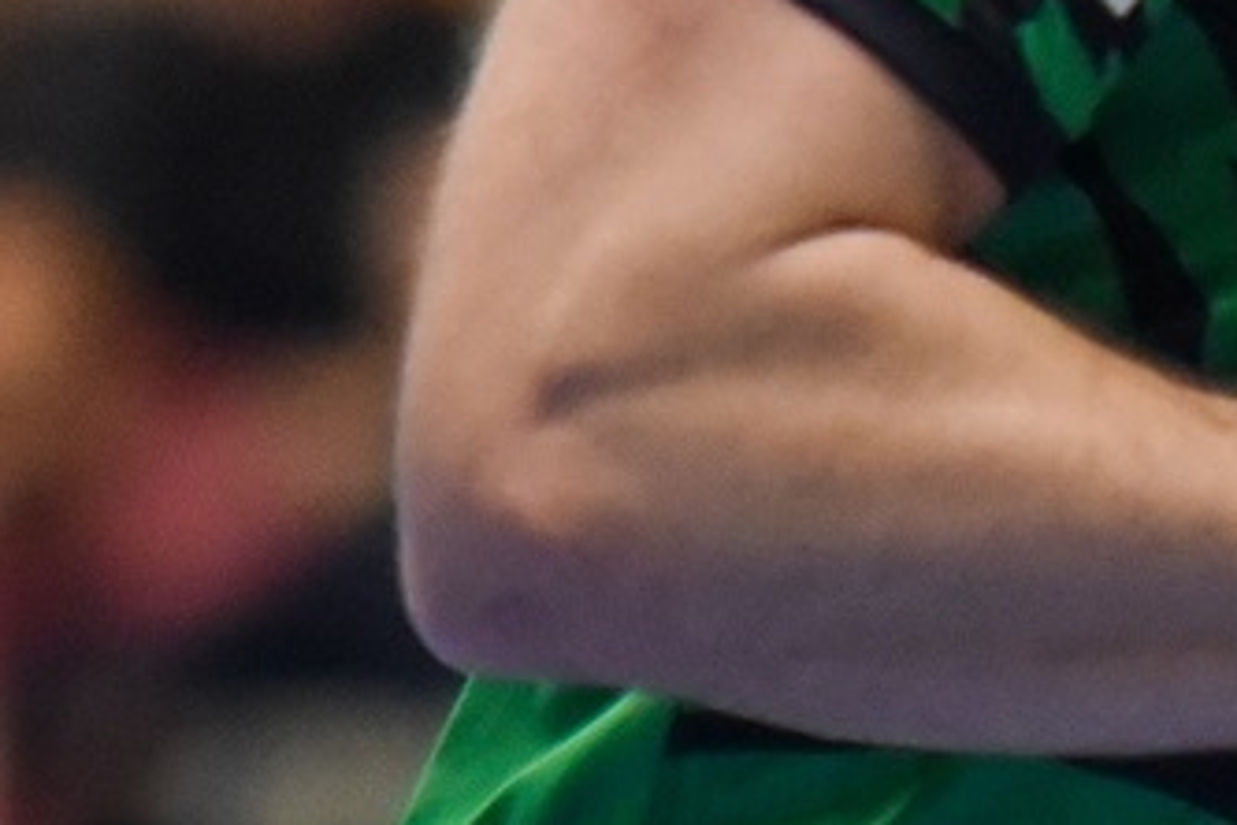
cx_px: 2823
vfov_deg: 1.1
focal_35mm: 1201
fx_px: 41264
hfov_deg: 1.7
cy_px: 9
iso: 3200
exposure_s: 1/640
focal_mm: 200
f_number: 2.8
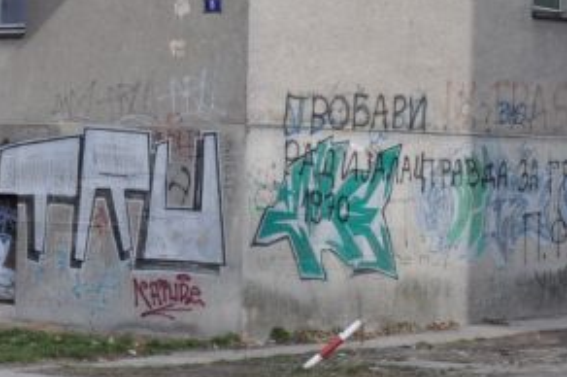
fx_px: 2675
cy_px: 66
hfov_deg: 12.1
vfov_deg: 8.0
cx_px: 285
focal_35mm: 170
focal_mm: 55
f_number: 8
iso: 200
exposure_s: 1/250
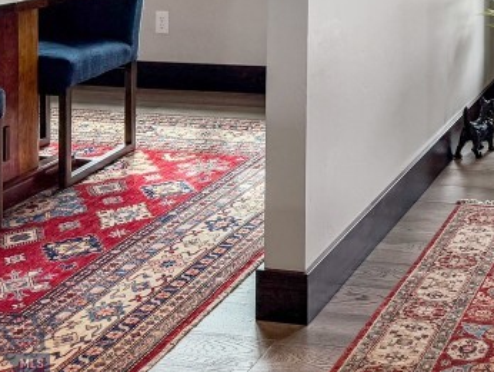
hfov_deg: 25.8
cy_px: -156
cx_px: 513
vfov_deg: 18.7
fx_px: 1014
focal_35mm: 71
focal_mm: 6.76
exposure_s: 1/250
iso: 100
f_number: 1.8
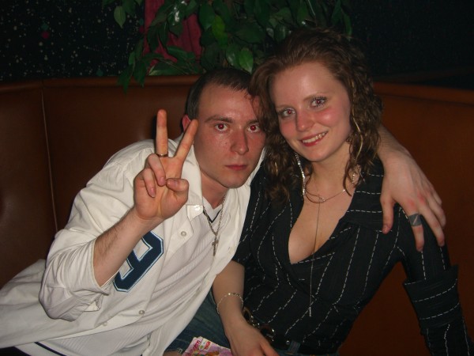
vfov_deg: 37.7
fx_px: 520
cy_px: 178
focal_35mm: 38
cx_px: 237
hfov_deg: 49.0
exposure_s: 1/60
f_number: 2.8
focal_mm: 7.9
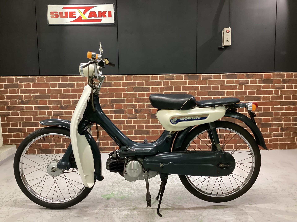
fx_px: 266
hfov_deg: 58.4
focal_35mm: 31
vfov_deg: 45.4
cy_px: 111
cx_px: 148
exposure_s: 1/60
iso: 320
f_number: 2.4
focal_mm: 3.3
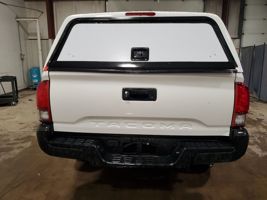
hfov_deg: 67.3
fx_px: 201
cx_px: 134
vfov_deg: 53.1
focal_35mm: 26
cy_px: 100
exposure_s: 1/60.2
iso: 72
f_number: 1.5
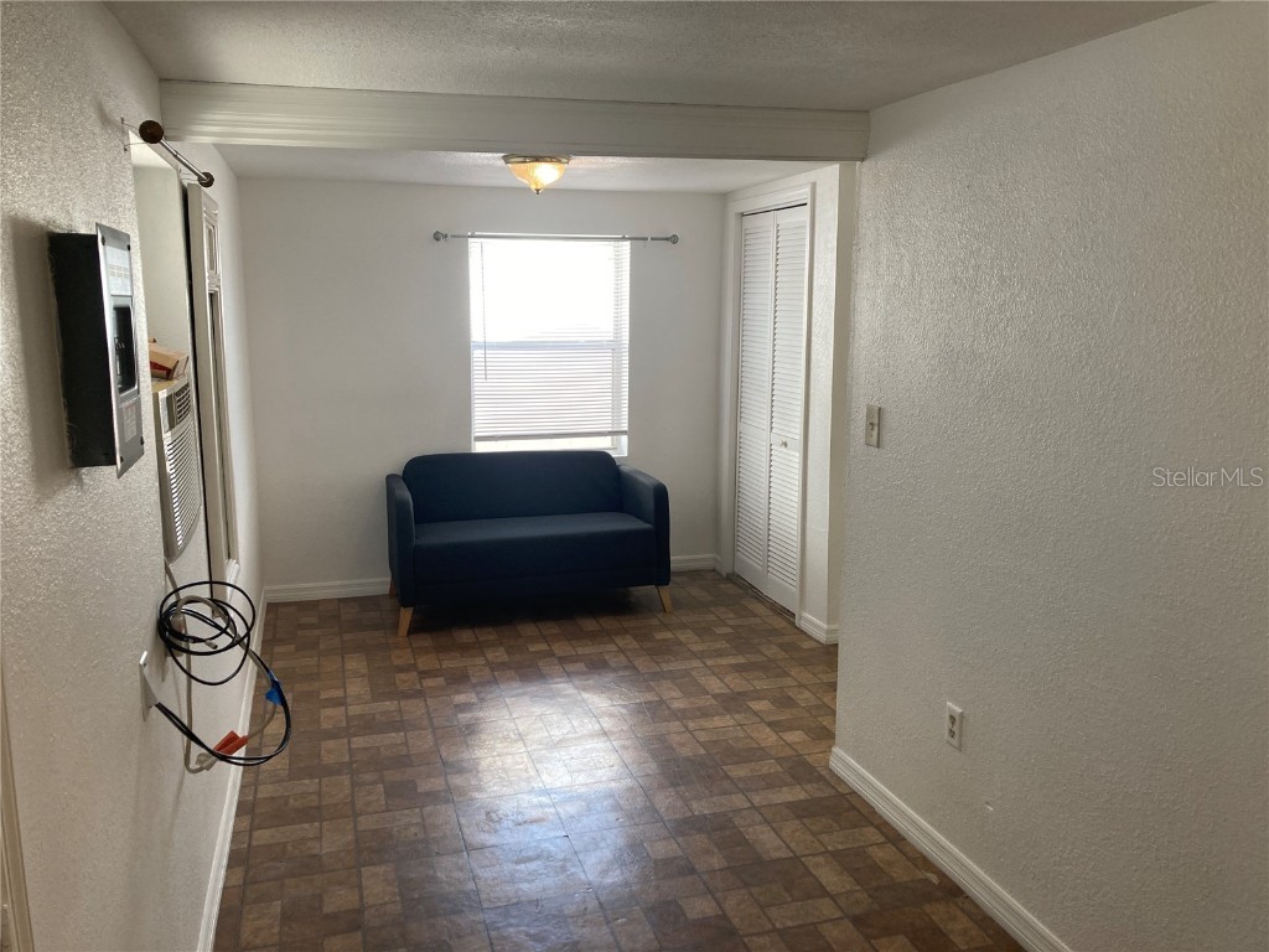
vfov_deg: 49.7
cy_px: 476
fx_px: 1026
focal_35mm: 28
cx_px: 634
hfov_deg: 63.4
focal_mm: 3.99
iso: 64
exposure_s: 1/120
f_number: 1.8
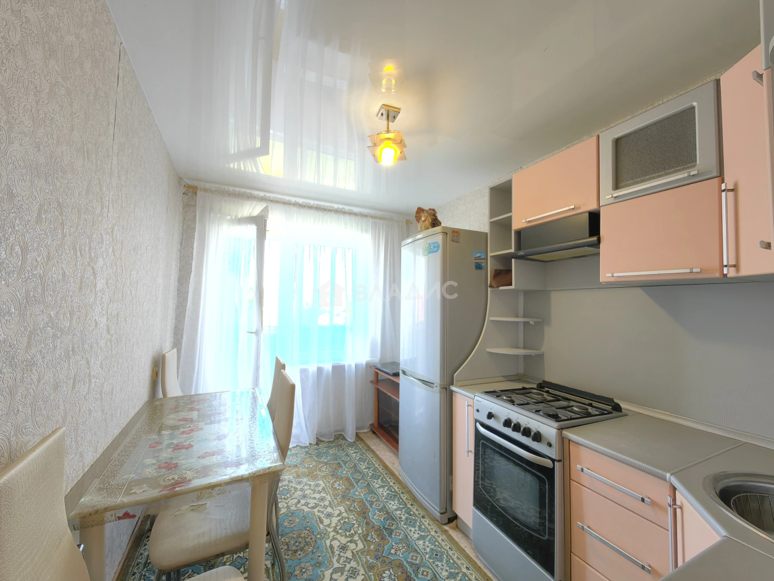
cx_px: 387
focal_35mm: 13
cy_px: 290
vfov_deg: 89.9
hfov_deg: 106.2
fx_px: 291
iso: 200
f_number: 2.2
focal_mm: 1.76
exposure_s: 1/60
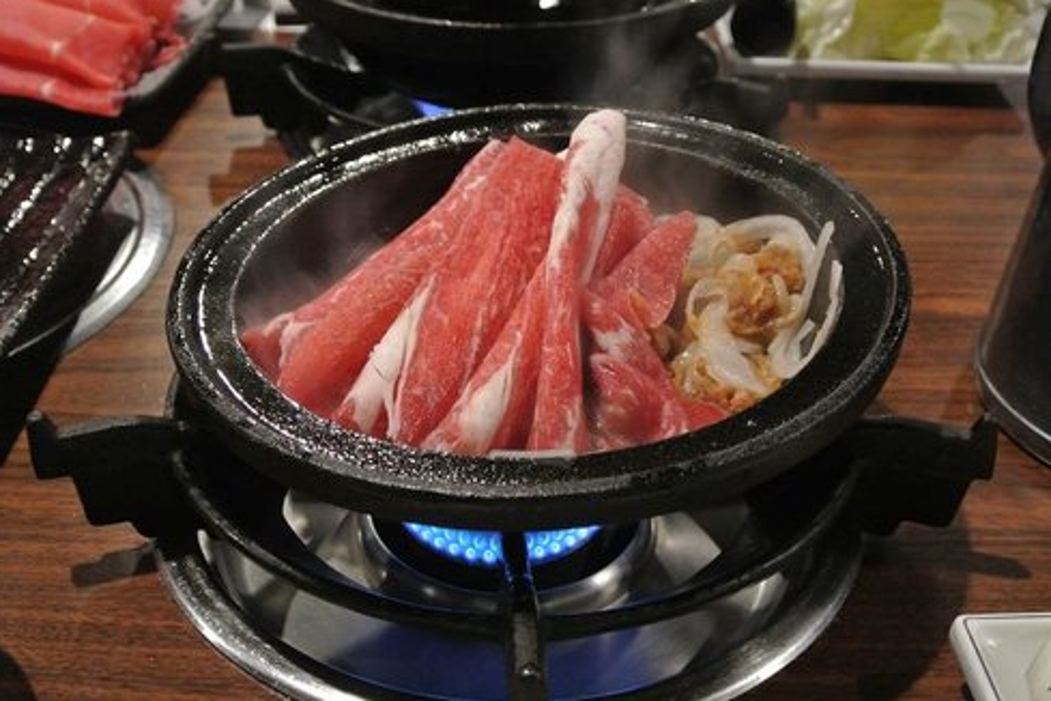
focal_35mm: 46
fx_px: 1343
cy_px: 344
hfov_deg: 42.7
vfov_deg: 29.2
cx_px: 524
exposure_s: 1/15
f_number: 4.5
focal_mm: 16.9
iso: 2000
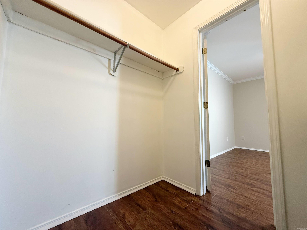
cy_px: 115
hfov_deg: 102.1
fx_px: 124
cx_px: 154
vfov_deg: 85.7
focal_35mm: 14
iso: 320
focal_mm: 2.22
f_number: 2.2
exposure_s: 1/120
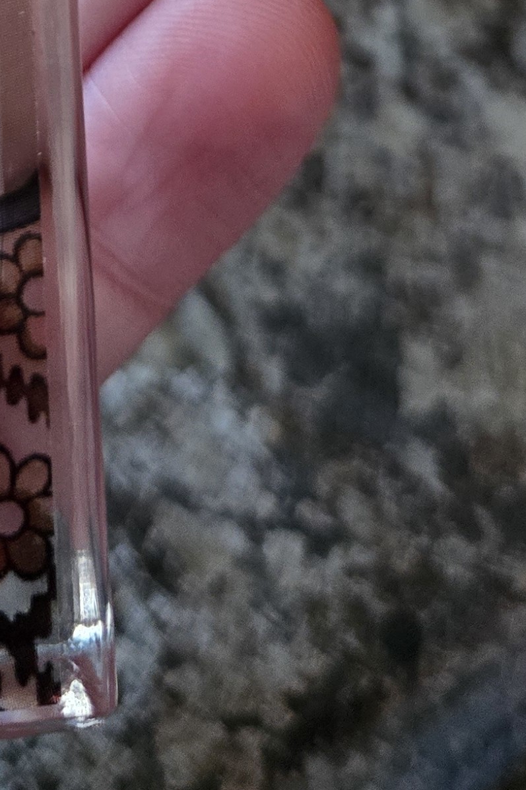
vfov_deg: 21.0
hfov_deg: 16.7
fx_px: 1754
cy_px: -435
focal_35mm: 80
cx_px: -13
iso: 800
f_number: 1.8
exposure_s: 1/60
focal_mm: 5.4
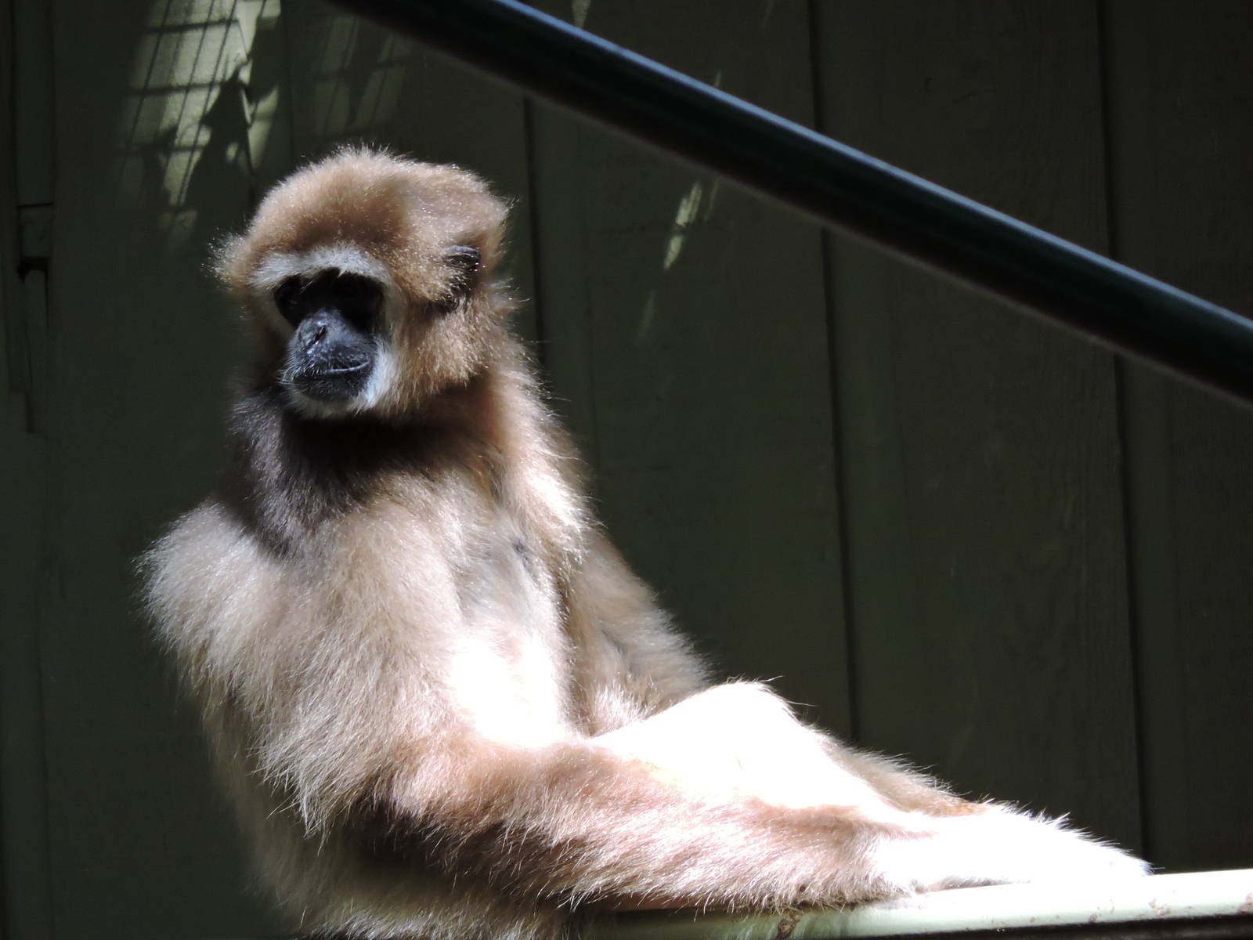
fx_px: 36197
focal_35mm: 1000
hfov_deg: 2.0
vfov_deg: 1.5
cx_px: 626
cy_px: 470
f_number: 5.9
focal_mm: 180
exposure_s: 1/125
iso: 500
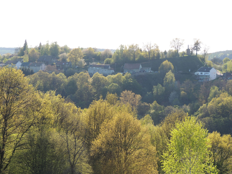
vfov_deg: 14.8
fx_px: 670
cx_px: 116
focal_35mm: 100
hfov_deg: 19.6
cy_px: 87
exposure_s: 1/250
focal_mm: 17.8
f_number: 4.1
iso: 100
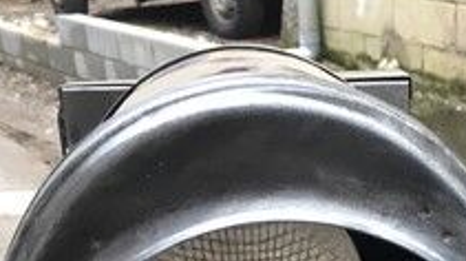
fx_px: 1111
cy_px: 537
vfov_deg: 11.8
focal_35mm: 90
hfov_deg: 23.3
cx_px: 386
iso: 32
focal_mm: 4.15
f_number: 2.2
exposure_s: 1/33
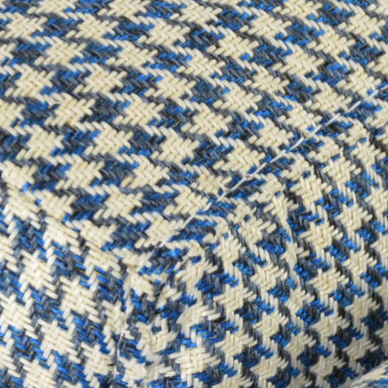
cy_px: 126
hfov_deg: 3.6
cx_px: 258
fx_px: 6098
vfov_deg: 3.6
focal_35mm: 481
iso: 900
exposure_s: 1/125
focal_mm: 85
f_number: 5.6
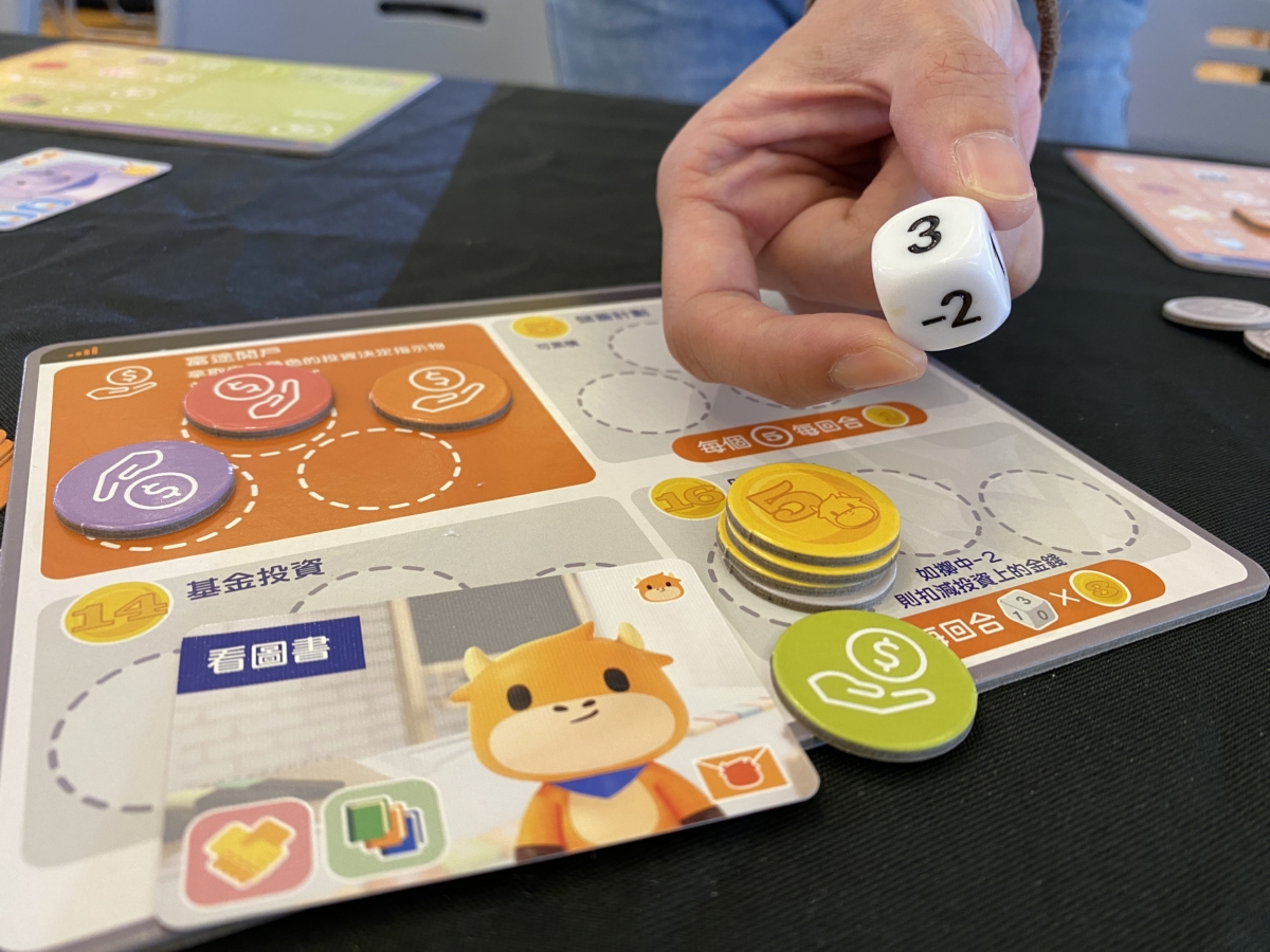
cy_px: 476
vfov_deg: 53.1
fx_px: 954
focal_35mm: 26
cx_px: 635
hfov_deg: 67.3
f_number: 1.8
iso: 200
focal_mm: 4.25
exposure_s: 1/50
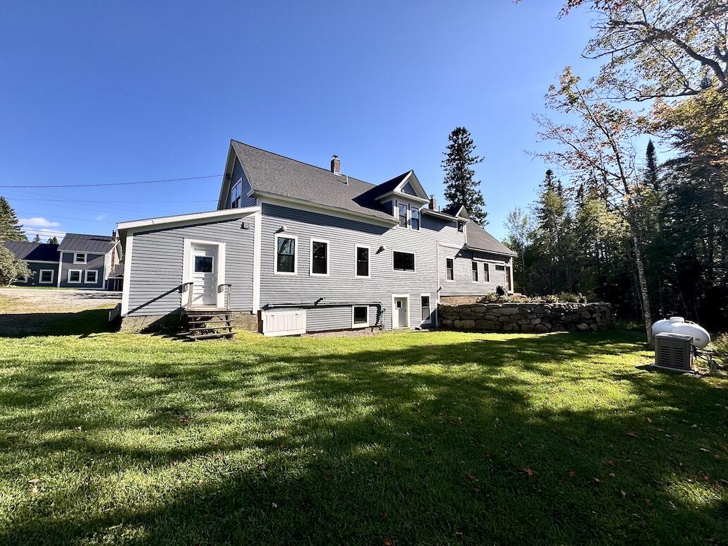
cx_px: 364
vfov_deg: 85.7
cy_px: 273
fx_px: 294
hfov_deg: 102.1
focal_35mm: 14
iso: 50
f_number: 2.2
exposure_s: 1/1370
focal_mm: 2.22
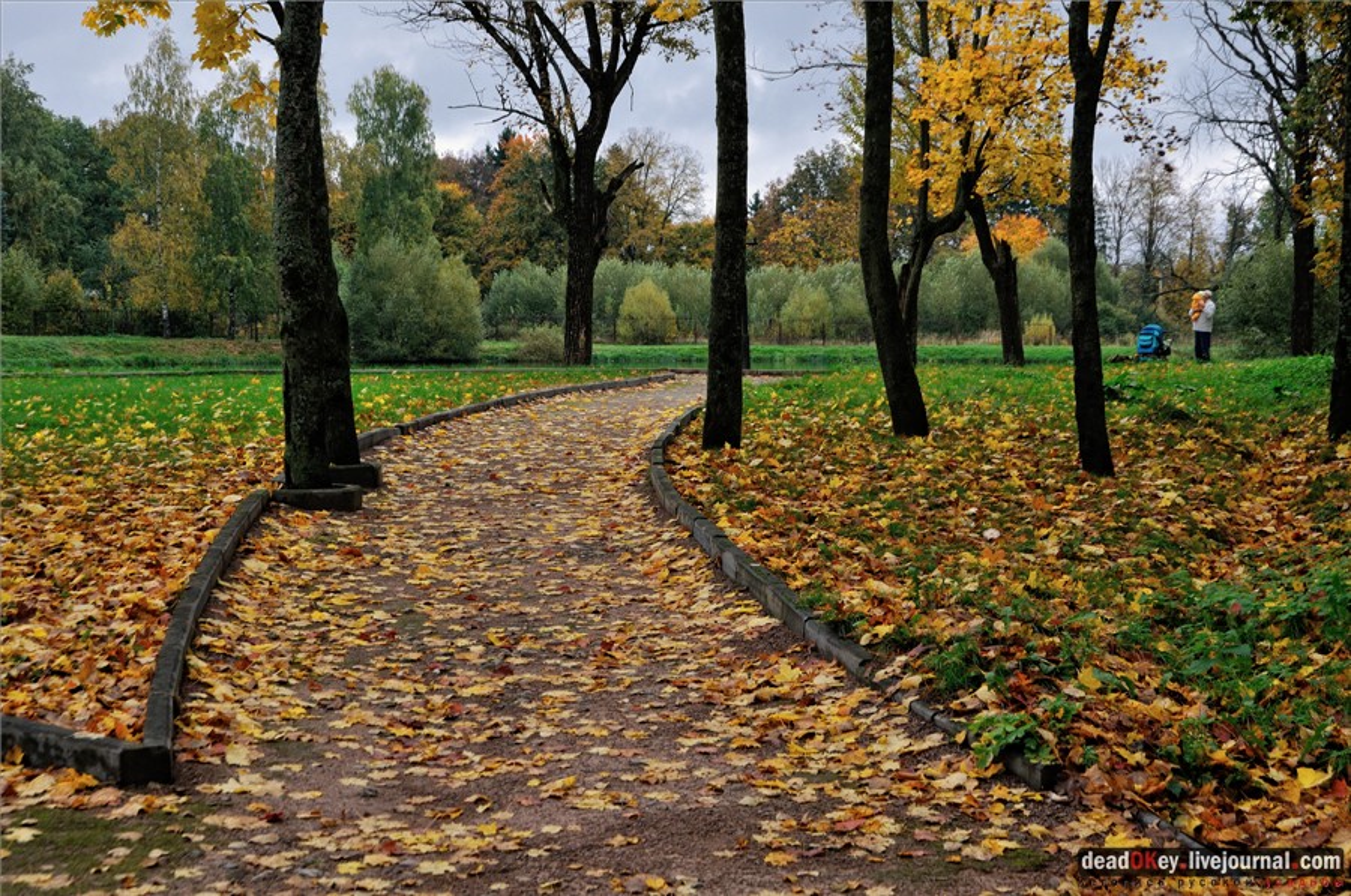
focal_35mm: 57
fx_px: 2136
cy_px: 448
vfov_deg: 23.7
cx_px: 676
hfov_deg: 35.1
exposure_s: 1/200
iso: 250
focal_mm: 38
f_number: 8
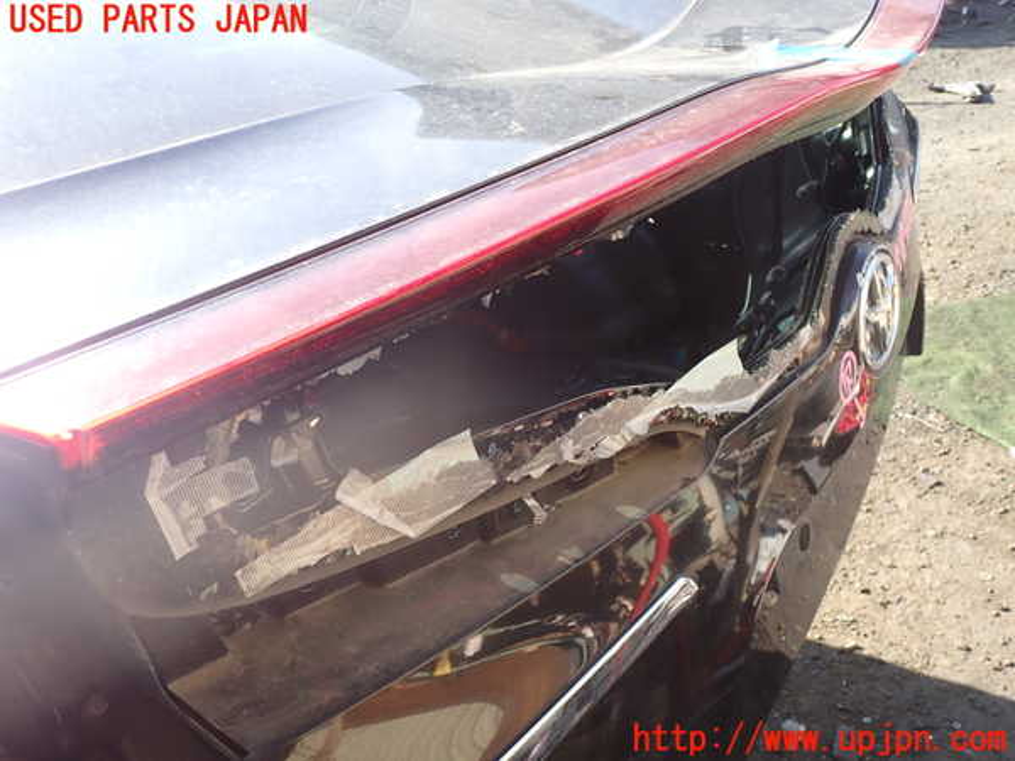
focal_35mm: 30
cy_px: 380
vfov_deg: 46.8
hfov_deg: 60.0
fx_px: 880
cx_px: 508
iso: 100
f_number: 3.2
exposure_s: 1/125
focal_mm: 5.4
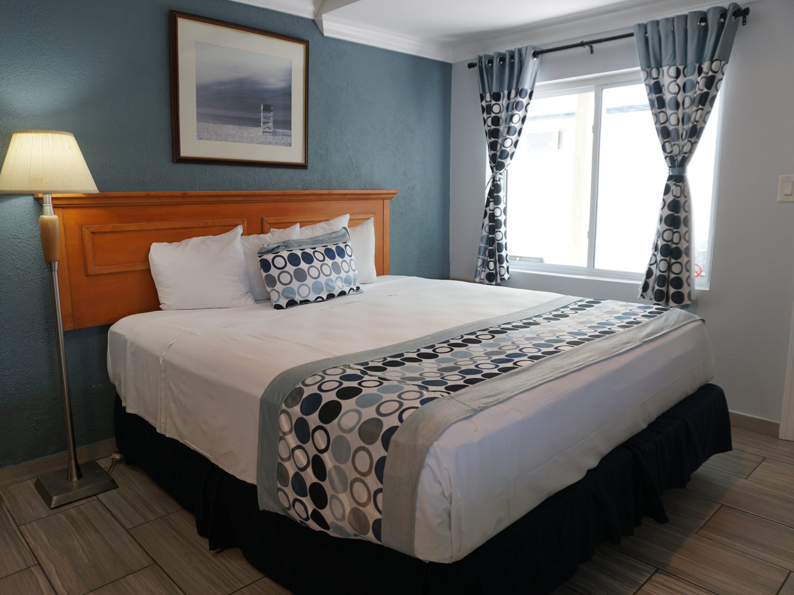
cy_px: 297
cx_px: 375
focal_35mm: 26
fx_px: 596
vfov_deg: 53.1
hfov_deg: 67.3
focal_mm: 16
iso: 250
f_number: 4
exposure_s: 1/60
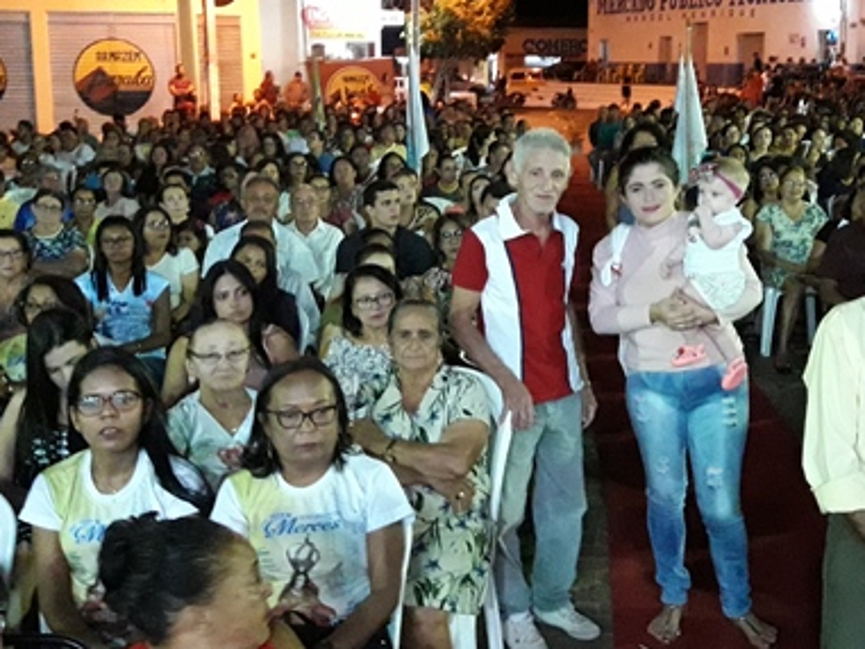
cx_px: 506
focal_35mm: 47
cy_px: 268
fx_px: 1175
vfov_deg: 30.8
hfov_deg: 40.3
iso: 640
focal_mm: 3.7
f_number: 1.9
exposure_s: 1/15
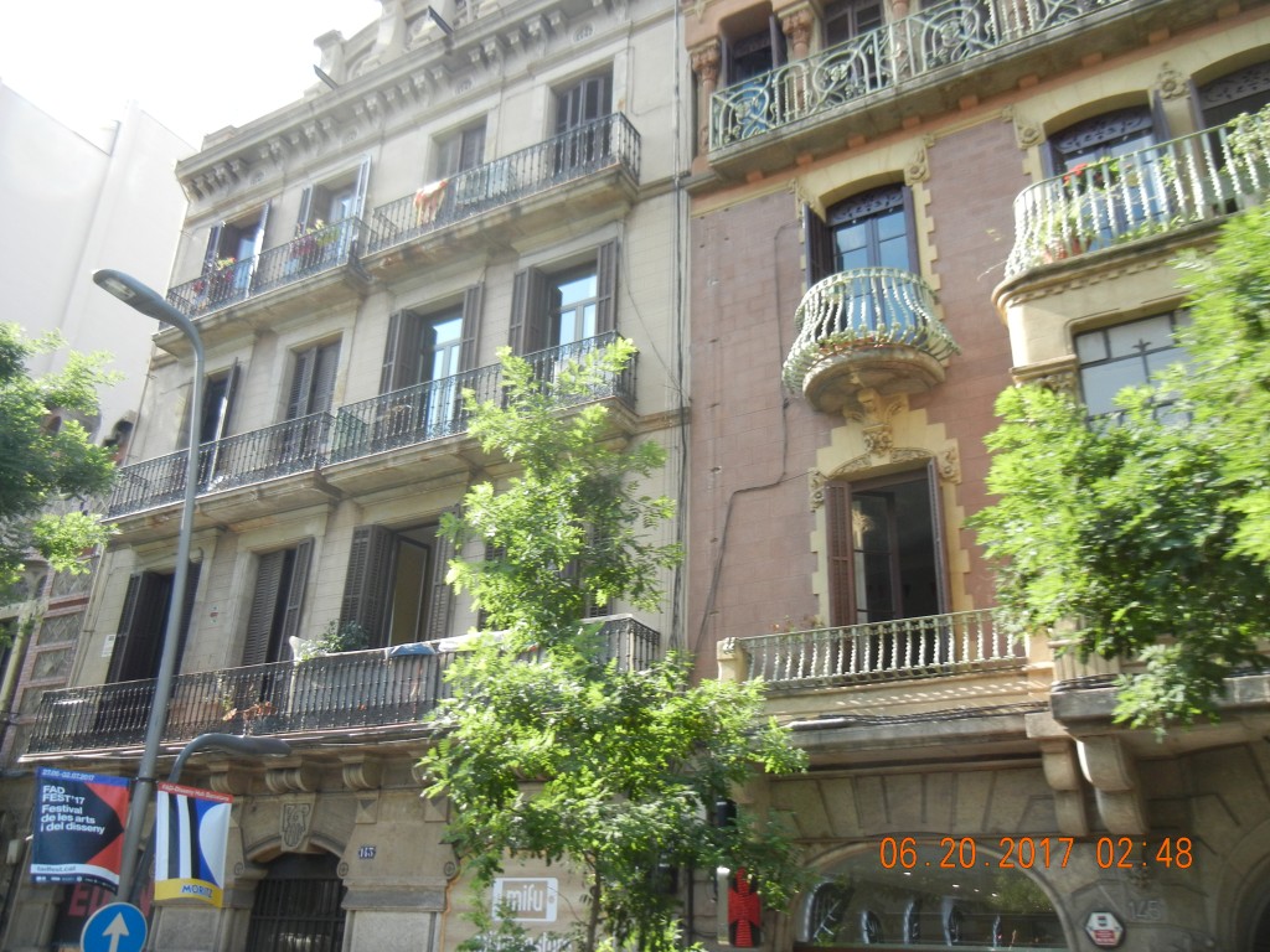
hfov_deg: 60.0
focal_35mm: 30
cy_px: 476
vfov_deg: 46.8
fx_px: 1101
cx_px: 635
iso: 202
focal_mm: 5.4
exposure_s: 1/250
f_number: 3.5
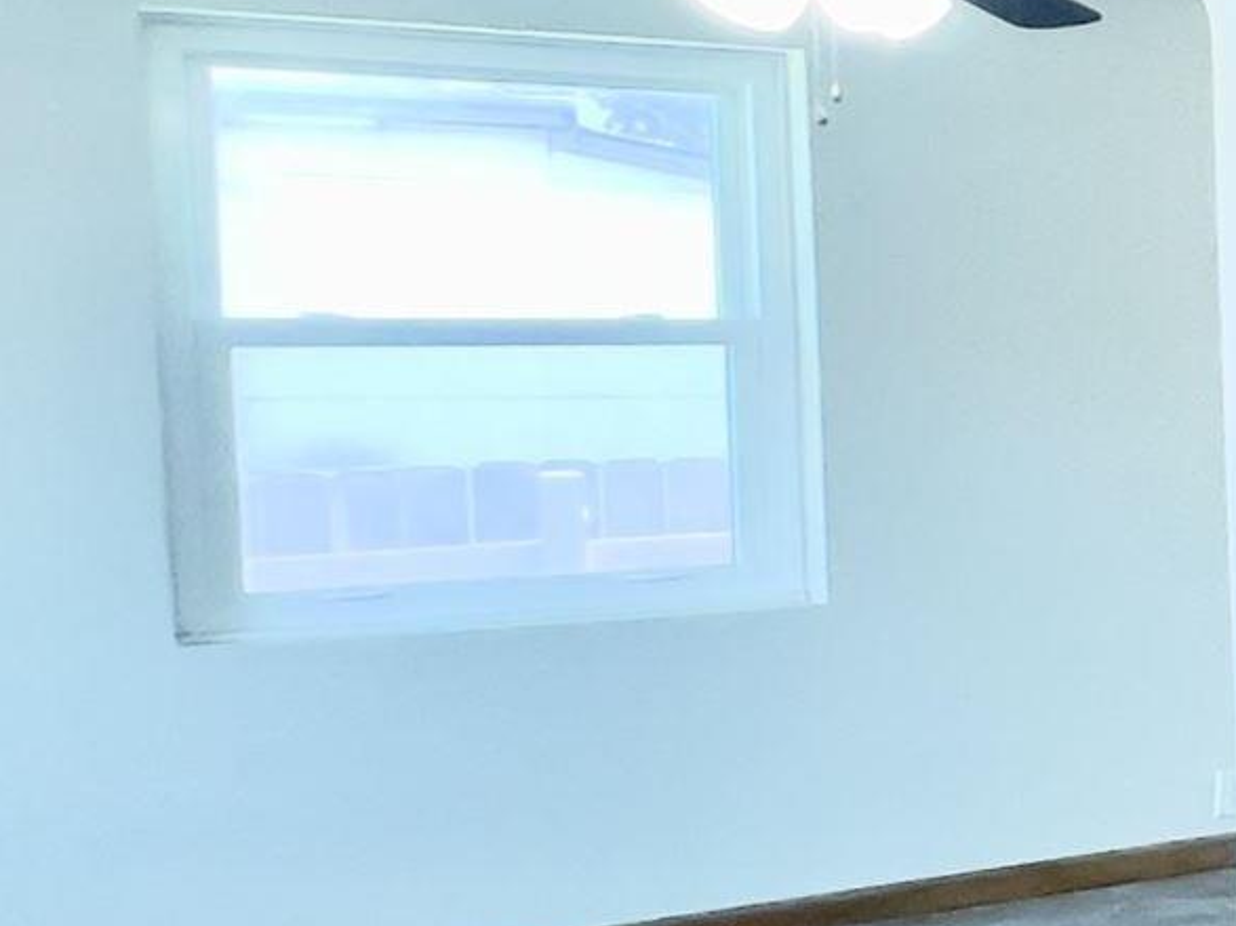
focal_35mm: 68
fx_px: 2428
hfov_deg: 14.3
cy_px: 471
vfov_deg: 21.6
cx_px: 3112
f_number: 1.8
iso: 160
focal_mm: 1.57
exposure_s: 1/60
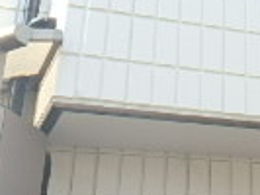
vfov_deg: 13.7
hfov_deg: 18.3
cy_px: -107
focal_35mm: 101
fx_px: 759
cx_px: 323
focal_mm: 3.7
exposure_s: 1/250
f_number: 3.5
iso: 125
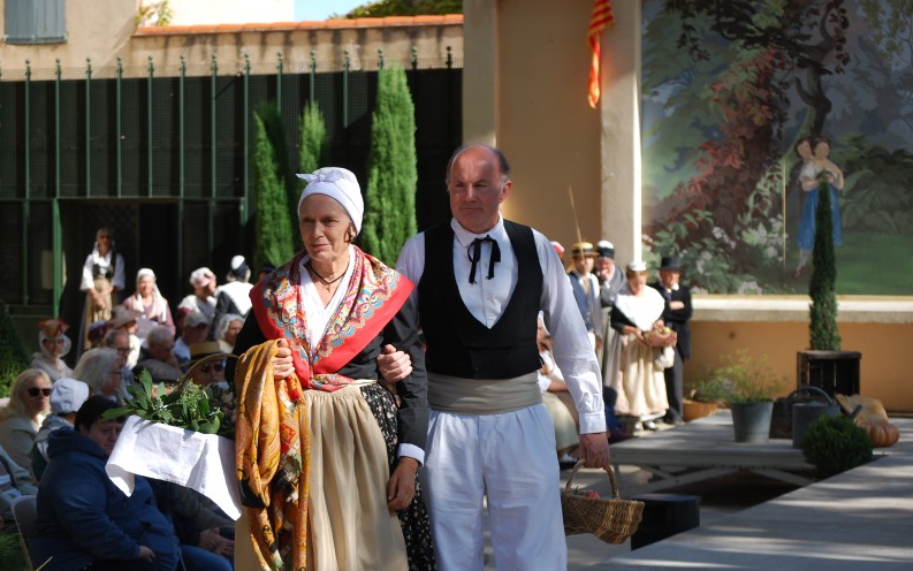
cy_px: 301
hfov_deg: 20.4
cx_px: 455
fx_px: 2539
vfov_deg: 12.8
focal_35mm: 102
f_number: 5.6
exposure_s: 1/500
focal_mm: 66
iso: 180
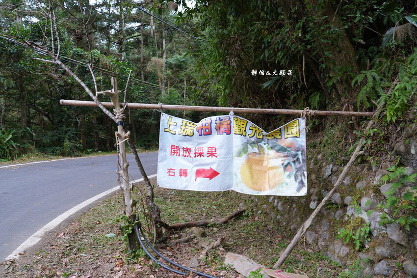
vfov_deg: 41.1
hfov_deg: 58.7
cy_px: 139
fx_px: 371
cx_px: 208
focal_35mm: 32
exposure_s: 1/60
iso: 320
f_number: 5
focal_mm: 32
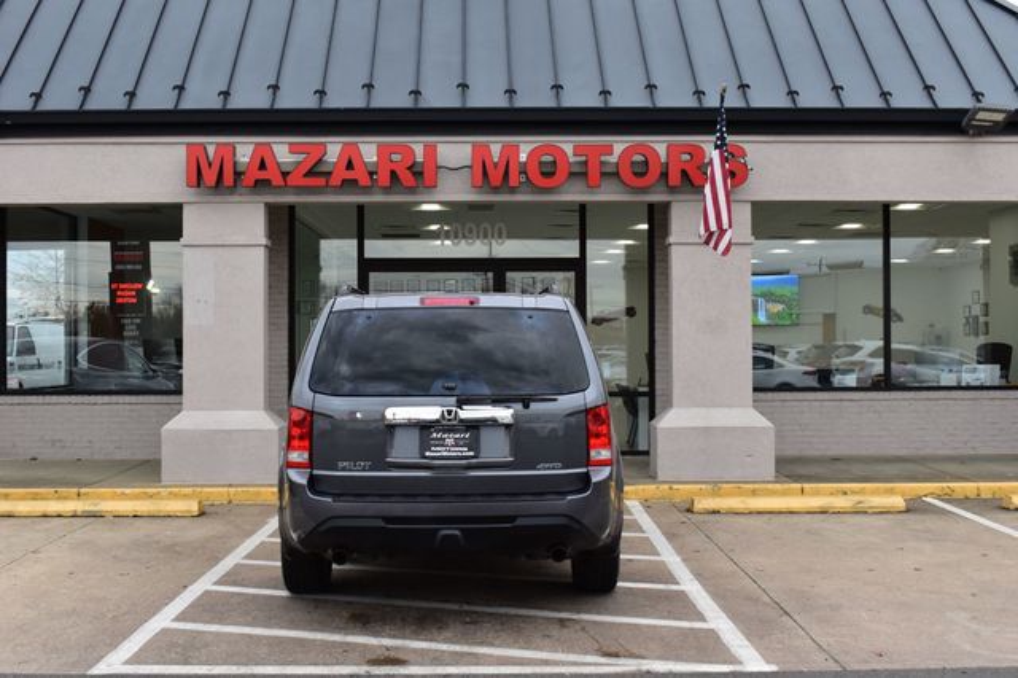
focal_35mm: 42
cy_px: 339
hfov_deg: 46.4
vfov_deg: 31.9
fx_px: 1187
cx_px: 509
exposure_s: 1/80
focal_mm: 28
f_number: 9
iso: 400
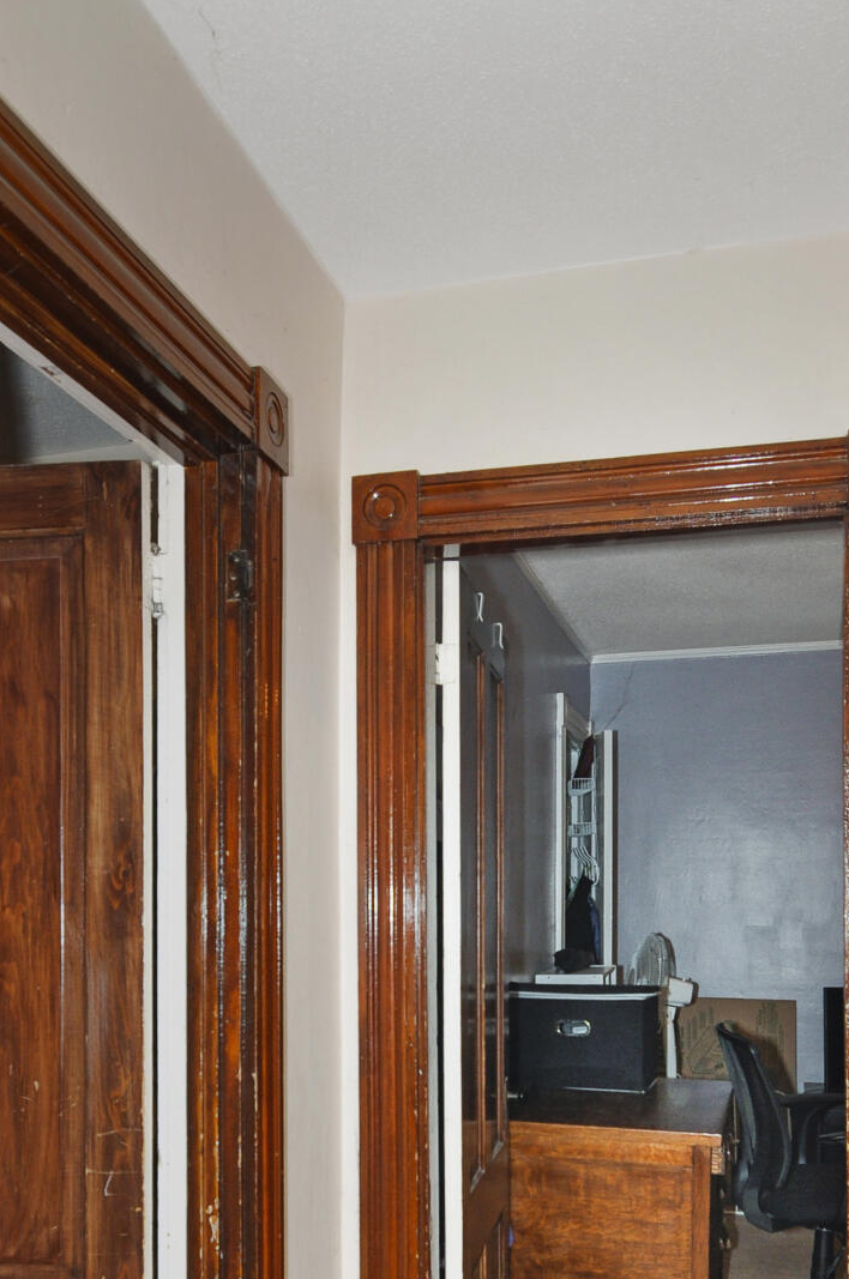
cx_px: 481
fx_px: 1098
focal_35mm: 31
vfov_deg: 56.8
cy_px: 990
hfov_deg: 42.2
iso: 320
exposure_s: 1/60
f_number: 4.5
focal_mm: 11
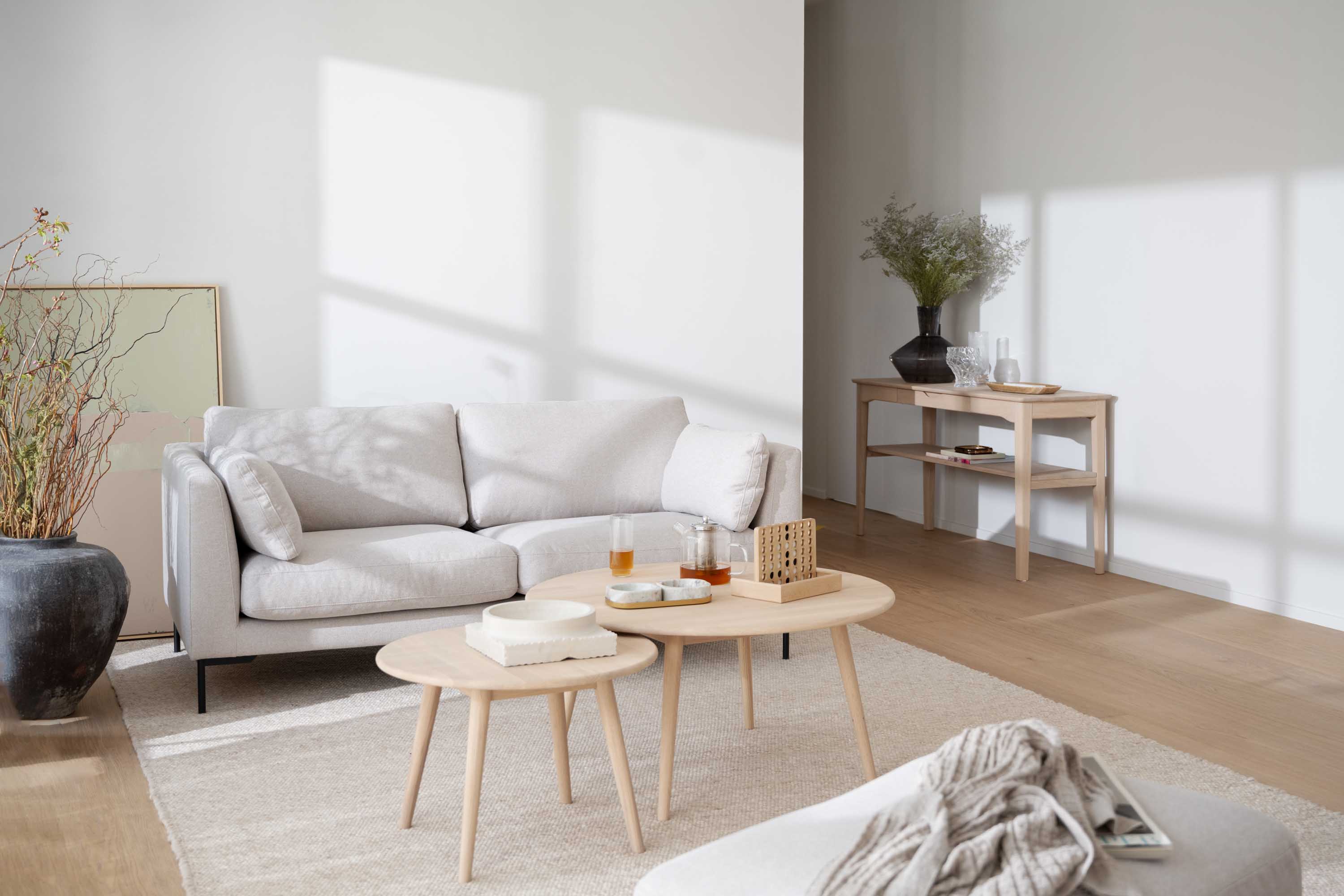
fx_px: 1605
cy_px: 448
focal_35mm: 43
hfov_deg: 45.4
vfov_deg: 31.2
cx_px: 672
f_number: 4
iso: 200
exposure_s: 1/125
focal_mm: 43
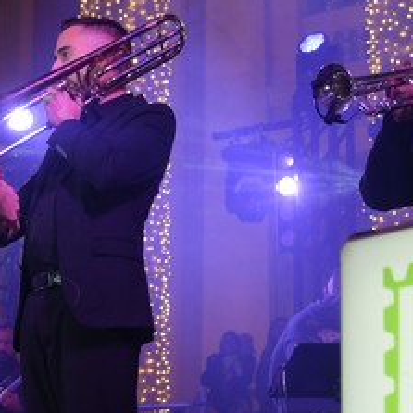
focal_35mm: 110
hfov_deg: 15.5
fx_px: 1485
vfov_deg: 15.8
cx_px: -17
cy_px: 196
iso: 500
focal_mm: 24
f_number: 4
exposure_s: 1/320
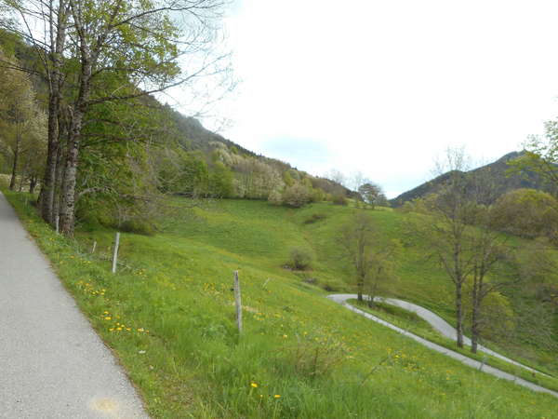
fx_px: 403
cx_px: 279
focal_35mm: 25
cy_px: 210
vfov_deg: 54.9
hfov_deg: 69.4
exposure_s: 1/250
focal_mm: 4.5
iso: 80
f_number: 3.7
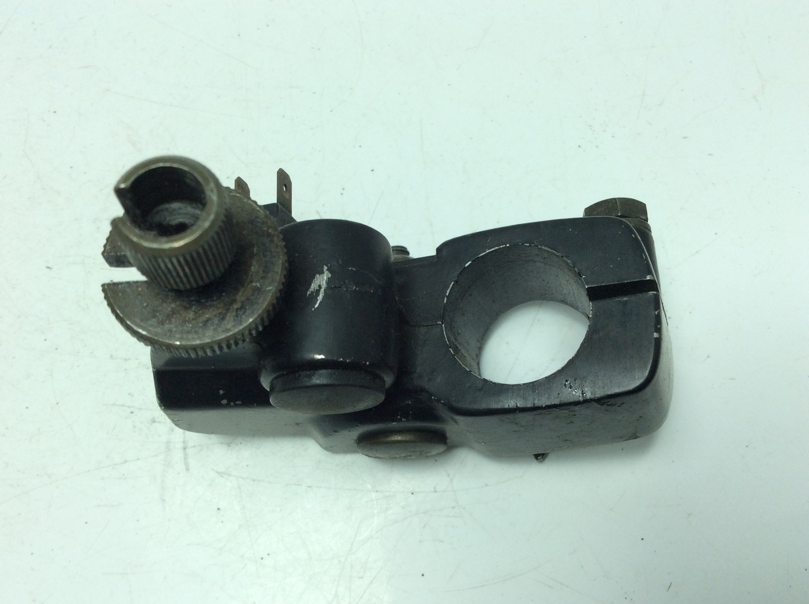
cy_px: 302
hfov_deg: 56.9
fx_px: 747
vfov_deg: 44.1
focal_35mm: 32
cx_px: 404
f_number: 2.4
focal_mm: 3.3
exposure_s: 1/386
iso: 32
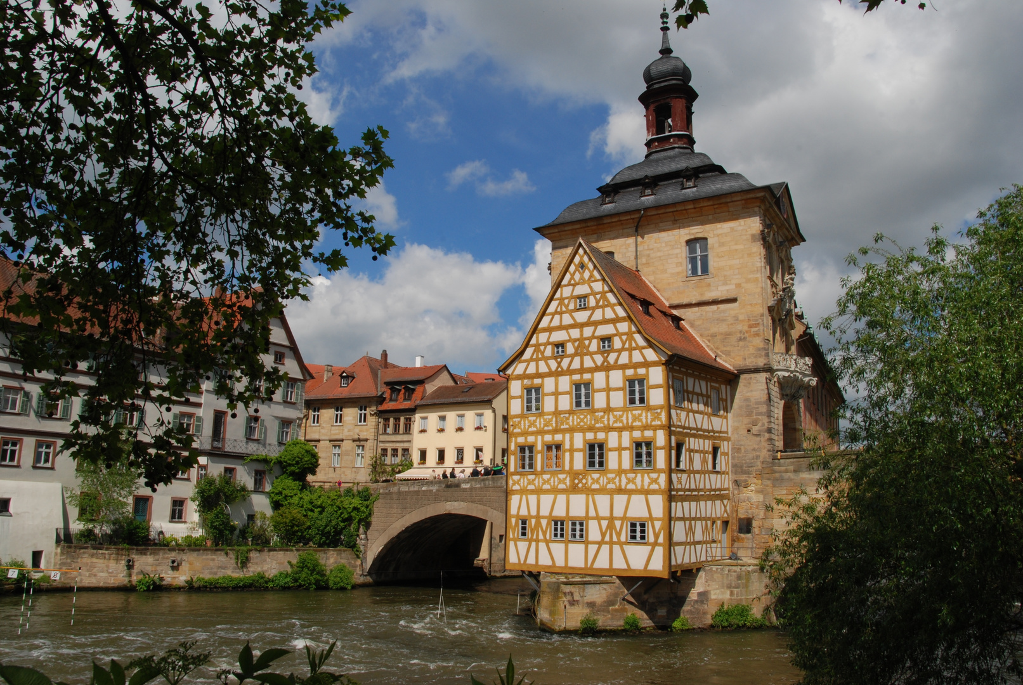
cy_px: 342
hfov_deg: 67.3
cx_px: 512
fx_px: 768
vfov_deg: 48.1
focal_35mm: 27
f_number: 20
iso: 160
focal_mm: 18
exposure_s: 1/125
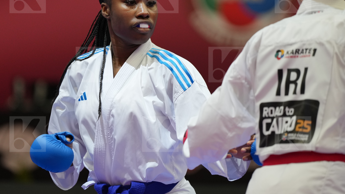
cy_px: 65
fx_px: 3339
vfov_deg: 3.3
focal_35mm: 365
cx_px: 160
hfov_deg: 5.9
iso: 1000
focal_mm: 200
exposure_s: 1/1000
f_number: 2.8
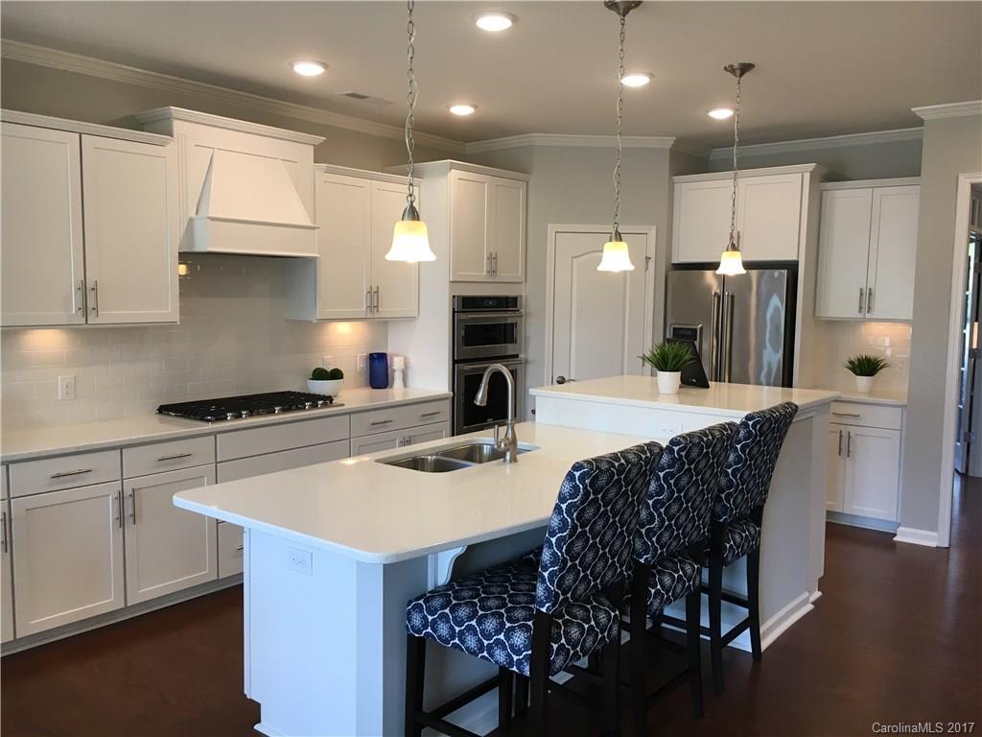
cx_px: 491
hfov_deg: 61.7
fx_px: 823
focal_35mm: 29
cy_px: 368
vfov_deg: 48.2
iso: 32
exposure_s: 1/30
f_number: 2.2
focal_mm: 4.15
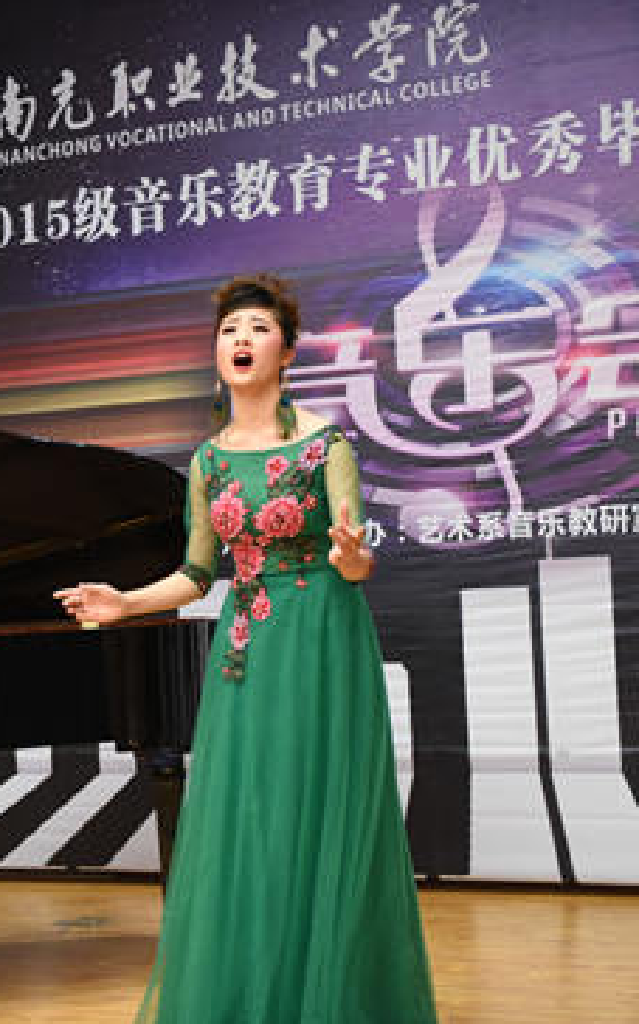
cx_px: 242
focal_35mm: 74
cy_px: 513
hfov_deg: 17.6
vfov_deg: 27.9
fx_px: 2065
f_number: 2.8
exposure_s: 1/200
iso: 3200
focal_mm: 48
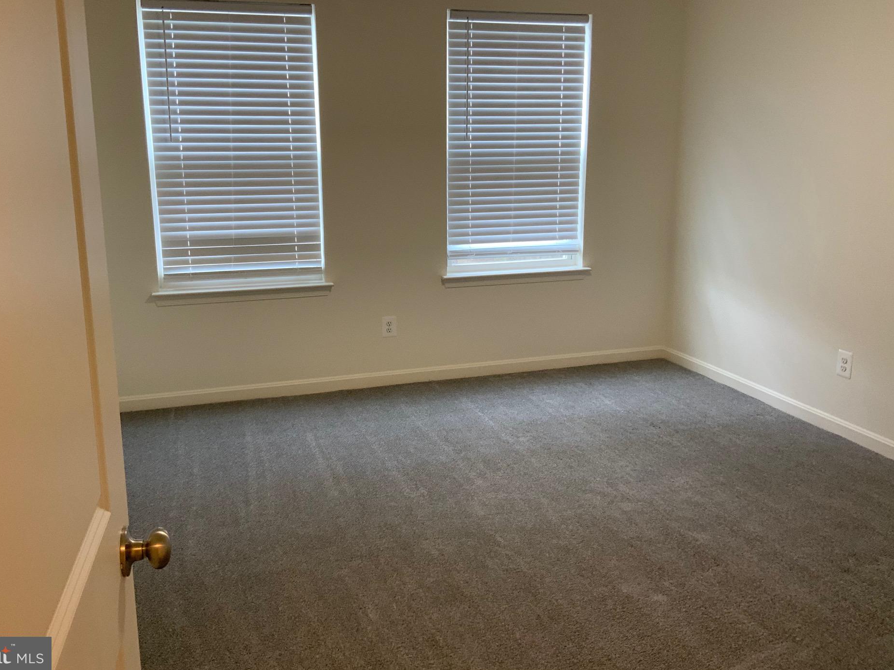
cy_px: 307
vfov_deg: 44.1
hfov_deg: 56.8
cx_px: 424
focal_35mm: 32
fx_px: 826
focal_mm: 3
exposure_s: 1/60
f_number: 1.8
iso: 80
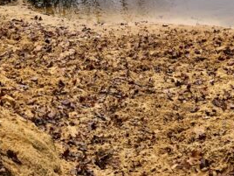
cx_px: 177
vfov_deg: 12.6
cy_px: -139
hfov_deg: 18.3
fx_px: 723
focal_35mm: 107
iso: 50
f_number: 1.8
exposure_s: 1/120
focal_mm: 4
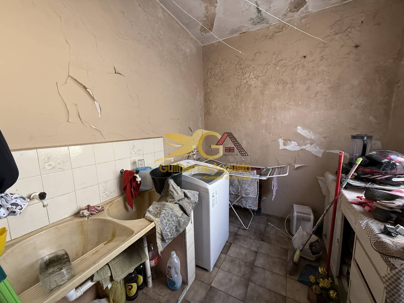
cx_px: 202
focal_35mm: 14
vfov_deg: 85.7
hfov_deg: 102.1
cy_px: 152
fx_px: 163
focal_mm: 2.22
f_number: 2.2
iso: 250
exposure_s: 1/99
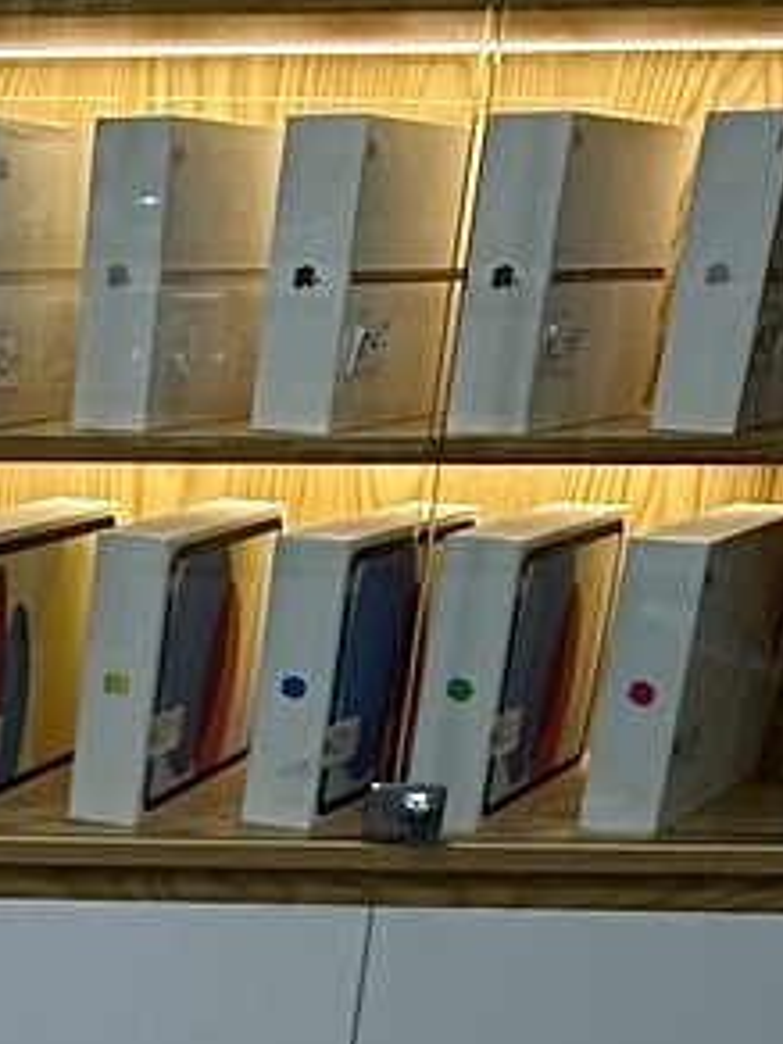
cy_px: 1534
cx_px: -377
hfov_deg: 17.9
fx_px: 2232
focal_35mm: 74
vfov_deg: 22.1
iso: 64
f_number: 2.2
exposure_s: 1/120
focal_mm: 2.22
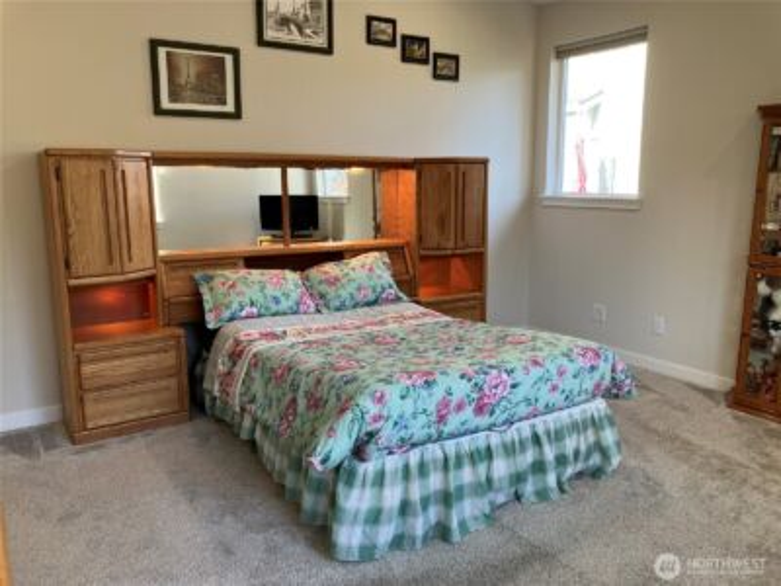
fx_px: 632
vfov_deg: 49.7
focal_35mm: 28
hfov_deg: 63.4
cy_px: 293
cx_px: 390
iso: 50
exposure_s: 1/60
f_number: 1.8
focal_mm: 3.99
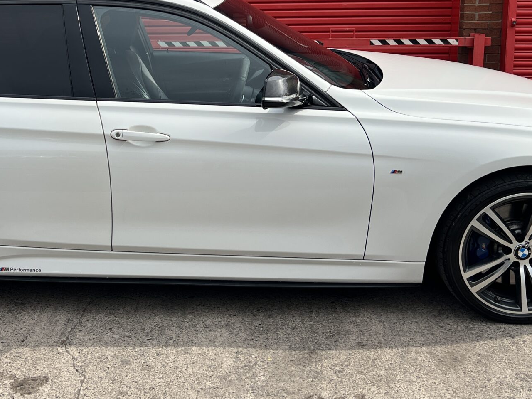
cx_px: 169
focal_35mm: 52
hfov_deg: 36.4
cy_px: 130
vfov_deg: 27.8
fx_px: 799
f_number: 1.5
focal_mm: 5.7
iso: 50
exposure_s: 1/3460
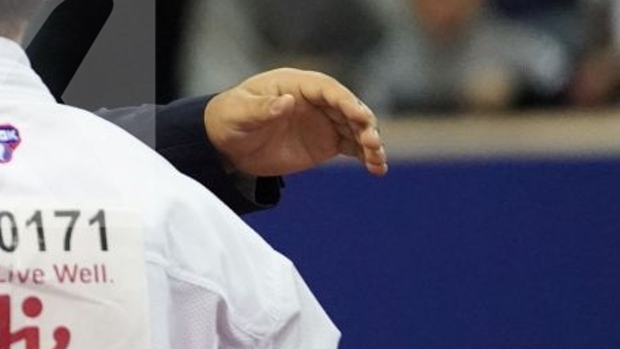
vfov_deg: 1.5
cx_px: -433
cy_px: 104
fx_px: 13613
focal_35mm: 828
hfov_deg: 2.6
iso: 6400
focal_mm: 200
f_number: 2.8
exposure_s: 1/1000
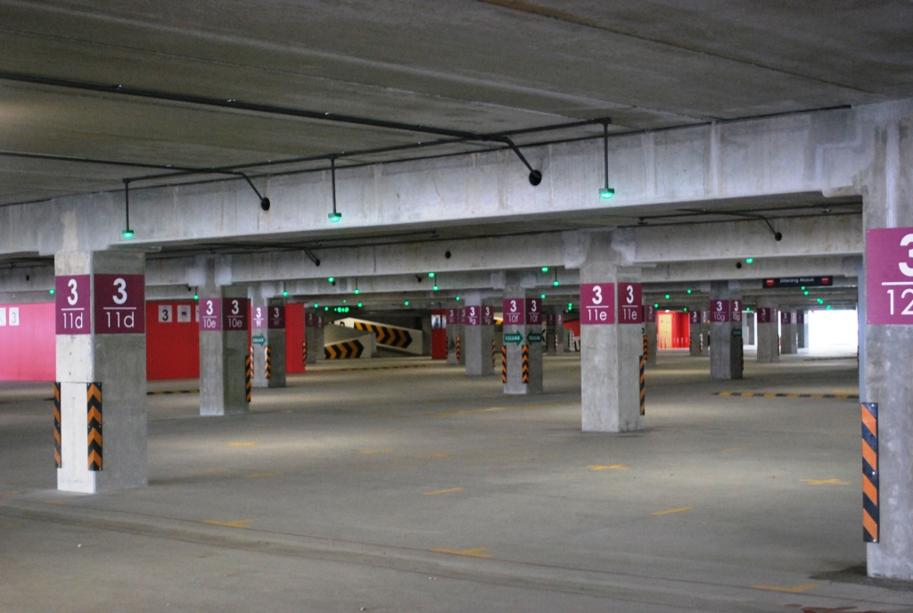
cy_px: 306
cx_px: 456
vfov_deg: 23.9
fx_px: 1448
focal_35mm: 57
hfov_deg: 35.0
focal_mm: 38
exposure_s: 1/30
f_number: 5.3
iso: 900
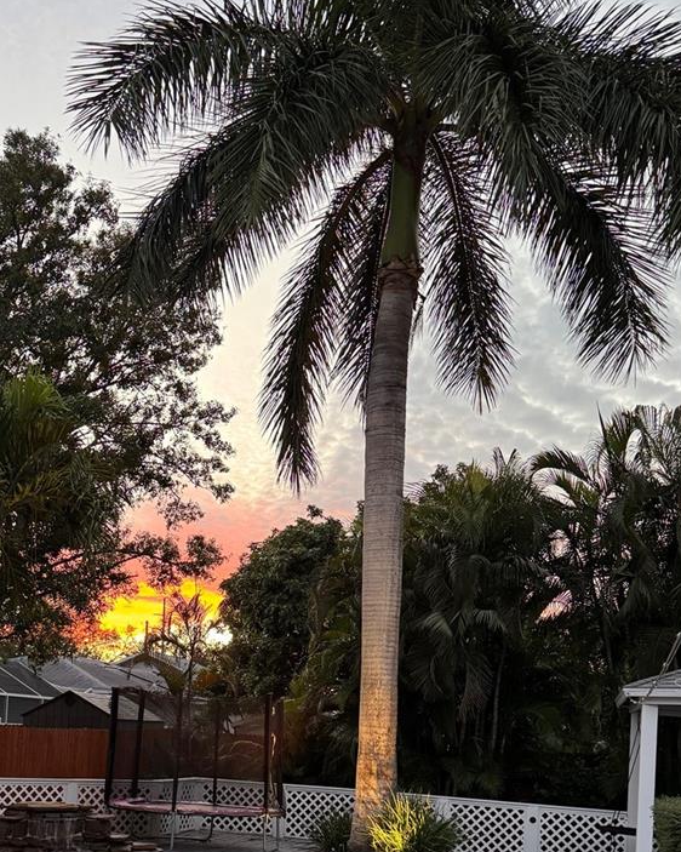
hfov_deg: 36.8
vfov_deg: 43.6
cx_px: 214
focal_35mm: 40
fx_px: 1008
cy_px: 685
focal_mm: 6.76
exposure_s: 1/60
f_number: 1.78
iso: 400
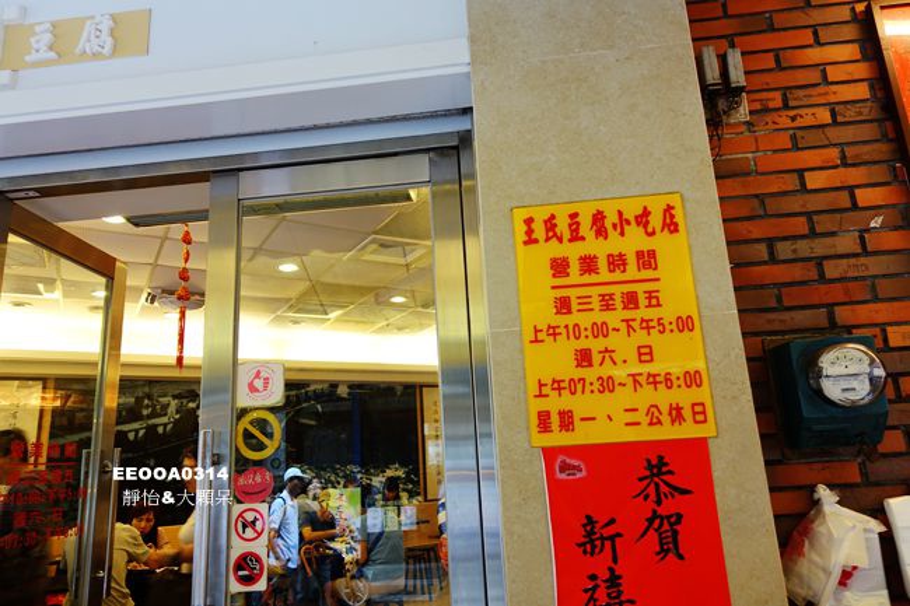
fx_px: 606
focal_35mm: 24
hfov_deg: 73.8
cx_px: 455
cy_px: 303
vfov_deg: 53.1
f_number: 2
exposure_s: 1/30
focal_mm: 8.8
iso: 125
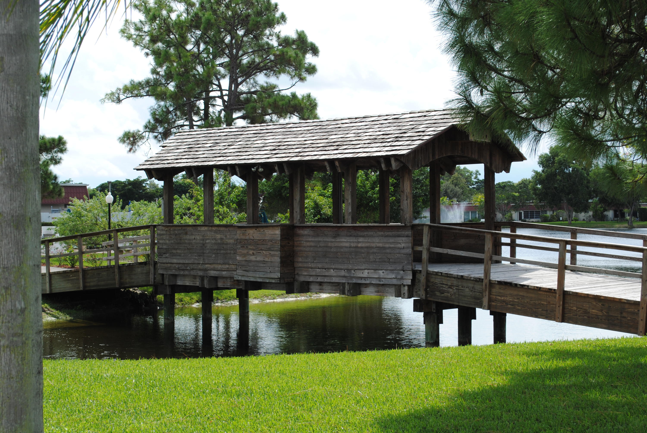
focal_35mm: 63
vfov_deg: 21.6
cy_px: 216
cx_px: 324
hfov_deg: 31.9
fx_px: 1134
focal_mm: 42
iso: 100
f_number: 8
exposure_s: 1/250
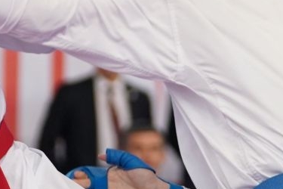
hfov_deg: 4.6
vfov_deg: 3.1
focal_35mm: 446
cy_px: 95
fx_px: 3506
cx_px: 143
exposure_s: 1/1000
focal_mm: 93
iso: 2000
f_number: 2.8
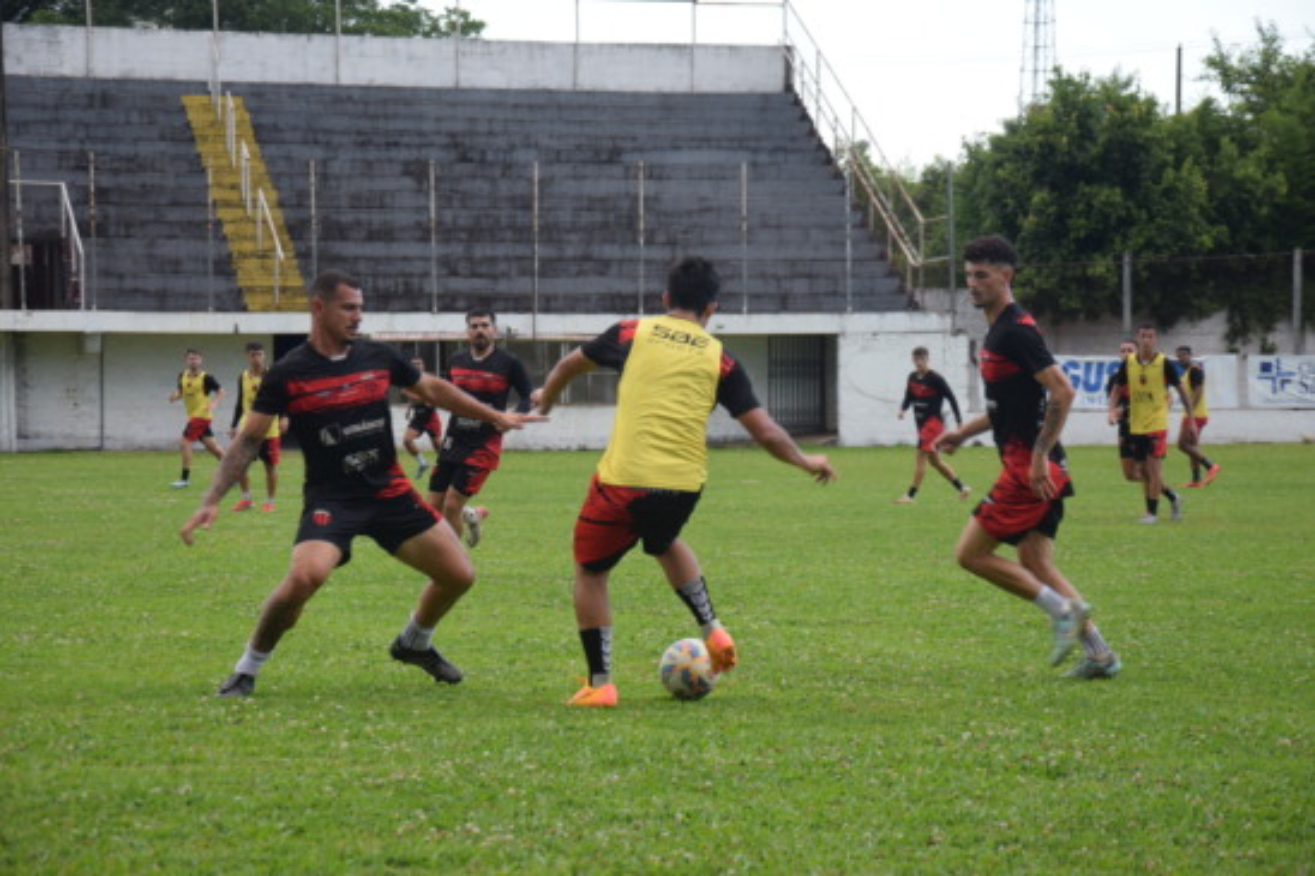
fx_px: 4382
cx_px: 658
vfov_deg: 11.4
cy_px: 438
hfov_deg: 17.1
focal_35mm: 120
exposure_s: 1/250
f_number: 5.3
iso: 450
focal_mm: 80
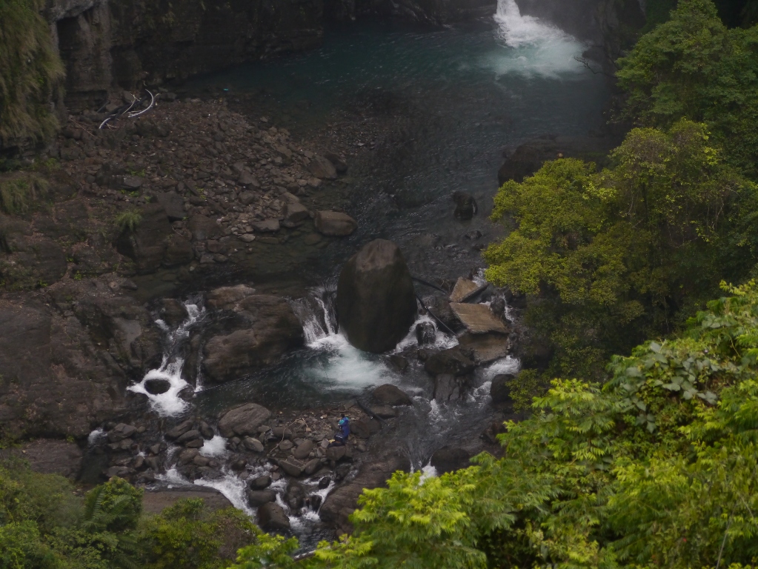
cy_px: 284
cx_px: 379
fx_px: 3680
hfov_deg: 11.8
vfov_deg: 8.8
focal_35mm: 168
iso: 640
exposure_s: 1/160
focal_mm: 84
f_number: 4.5
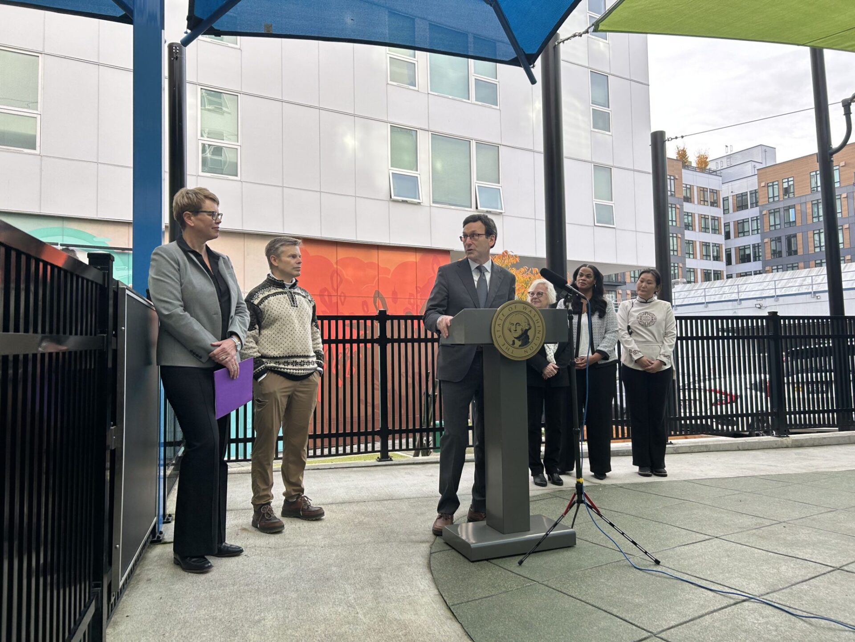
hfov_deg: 67.3
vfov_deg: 53.1
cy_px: 321
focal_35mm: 26
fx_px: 642
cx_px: 428
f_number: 1.5
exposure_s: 1/604
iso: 50
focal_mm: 5.7
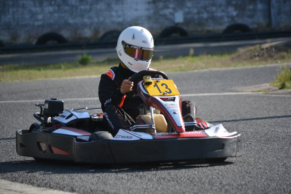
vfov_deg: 5.2
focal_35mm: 262
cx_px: 146
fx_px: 2122
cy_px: 97
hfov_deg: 7.8
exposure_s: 1/1000
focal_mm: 175
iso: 450
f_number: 5.3
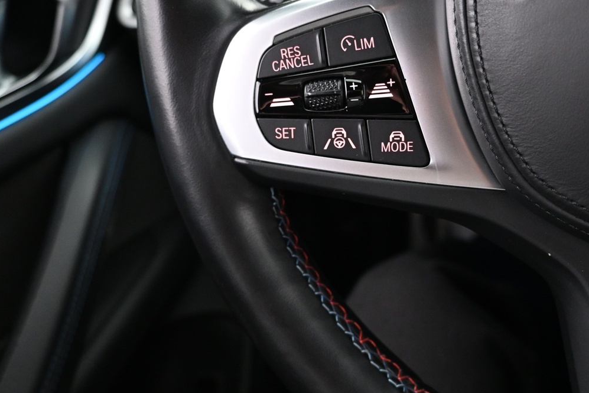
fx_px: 638
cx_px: 340
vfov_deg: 34.1
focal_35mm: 39
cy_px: 149
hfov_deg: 49.4
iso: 1600
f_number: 3.5
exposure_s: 1/13
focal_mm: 16
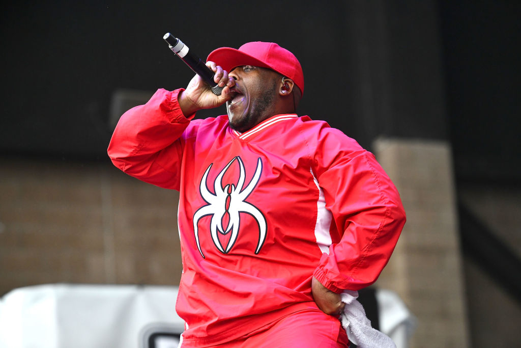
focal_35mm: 155
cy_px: 174
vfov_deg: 8.9
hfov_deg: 13.2
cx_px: 260
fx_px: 2243
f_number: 4
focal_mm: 155
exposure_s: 1/2000
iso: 1600
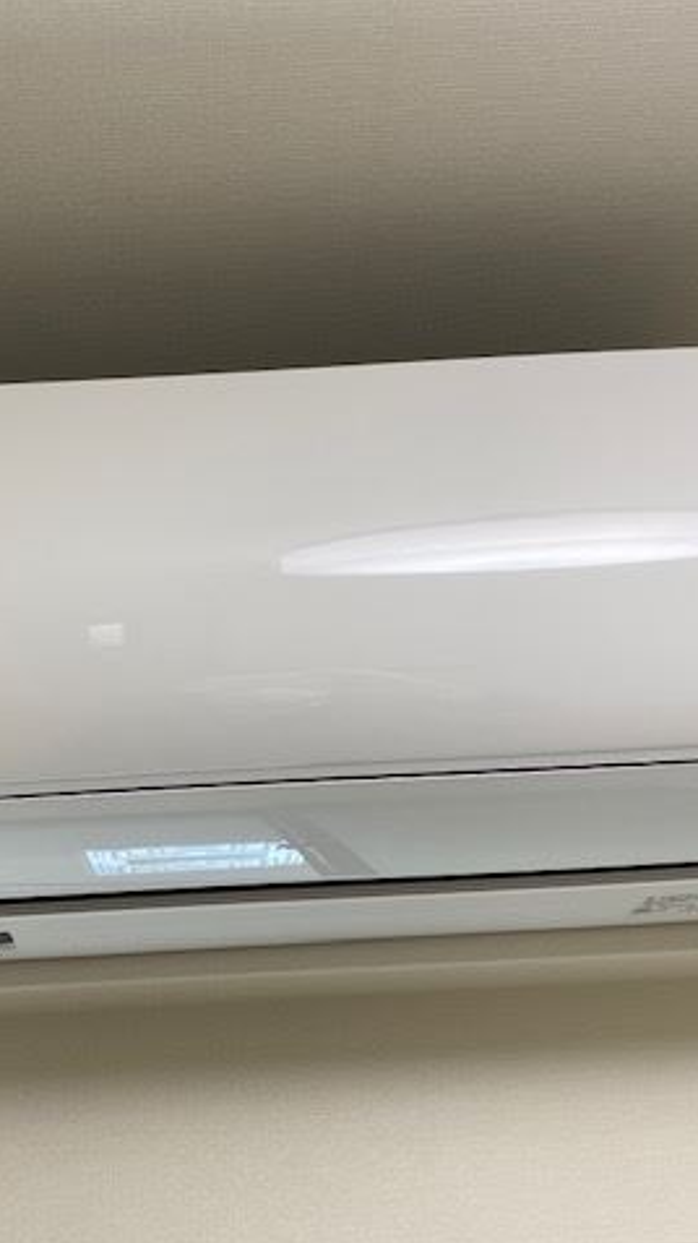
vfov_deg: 52.8
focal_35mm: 38
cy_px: 623
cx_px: 185
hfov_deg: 30.7
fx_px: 1251
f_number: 1.8
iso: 40
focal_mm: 4.25
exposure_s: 1/100
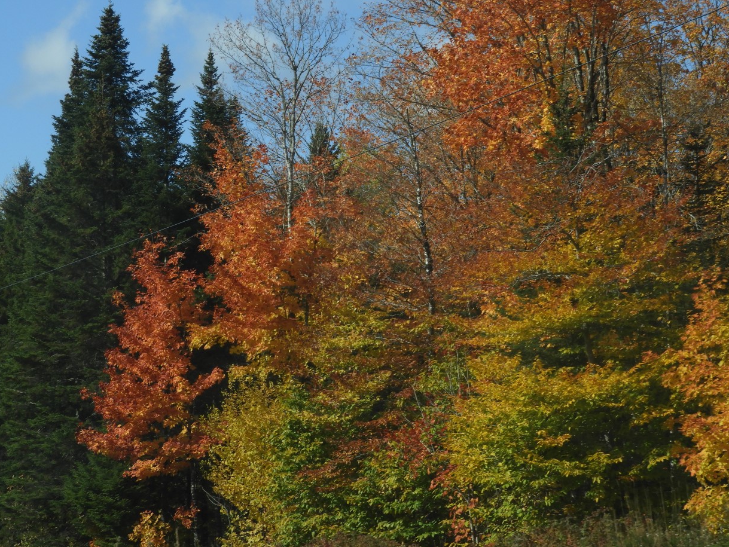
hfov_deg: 15.9
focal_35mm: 124
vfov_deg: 12.0
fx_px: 2612
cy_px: 227
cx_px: 409
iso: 100
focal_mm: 18.8
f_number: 4.8
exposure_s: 1/640
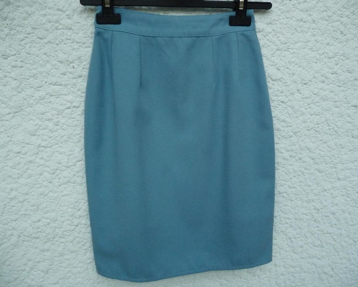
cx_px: 187
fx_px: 318
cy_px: 146
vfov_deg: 48.5
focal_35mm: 30
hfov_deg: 58.7
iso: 400
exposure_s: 1/30
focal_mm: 4.7
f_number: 3.3
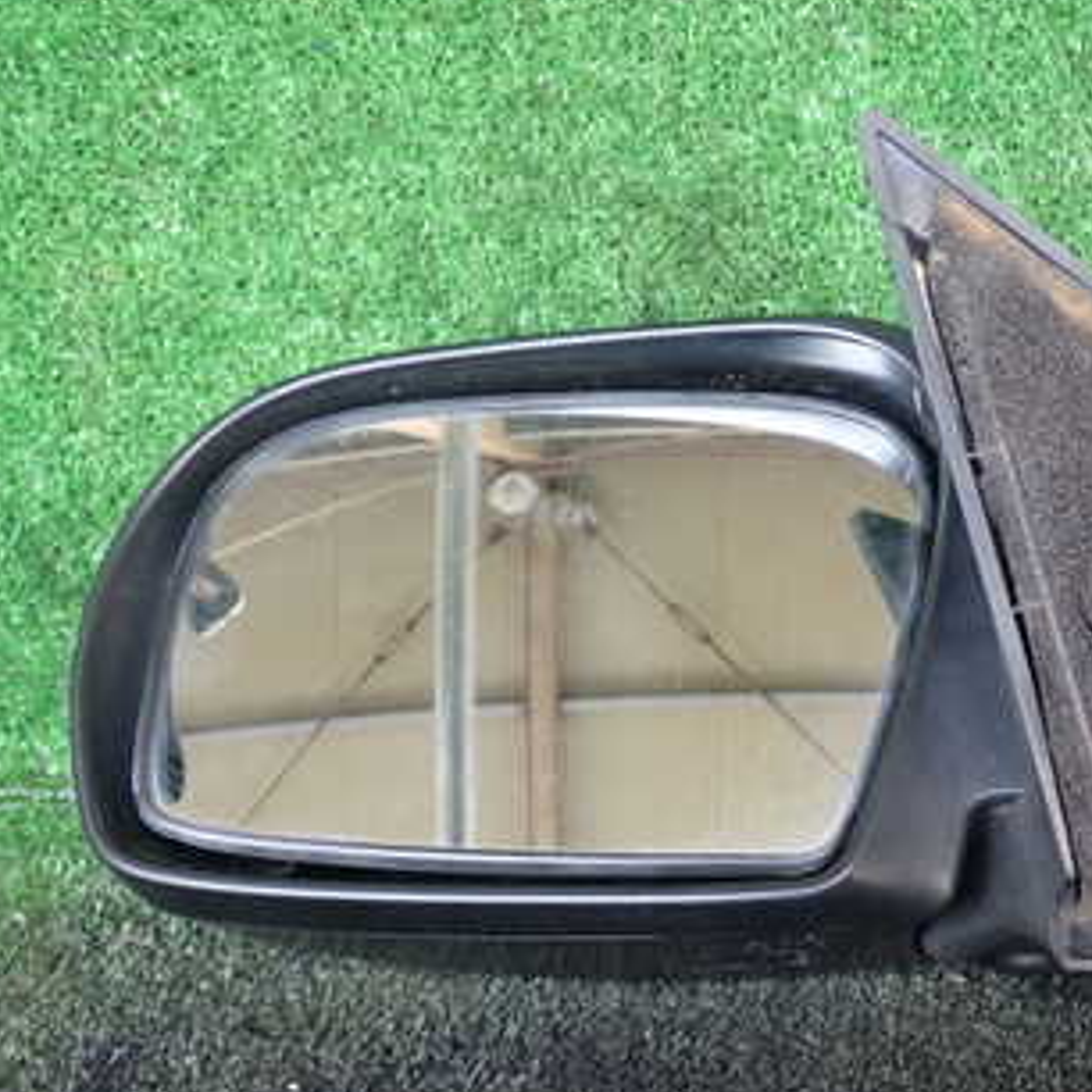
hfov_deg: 30.9
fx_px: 1856
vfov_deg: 32.8
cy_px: 578
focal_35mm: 52
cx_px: 1038
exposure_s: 1/50
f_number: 2.3
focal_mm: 5.4
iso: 200
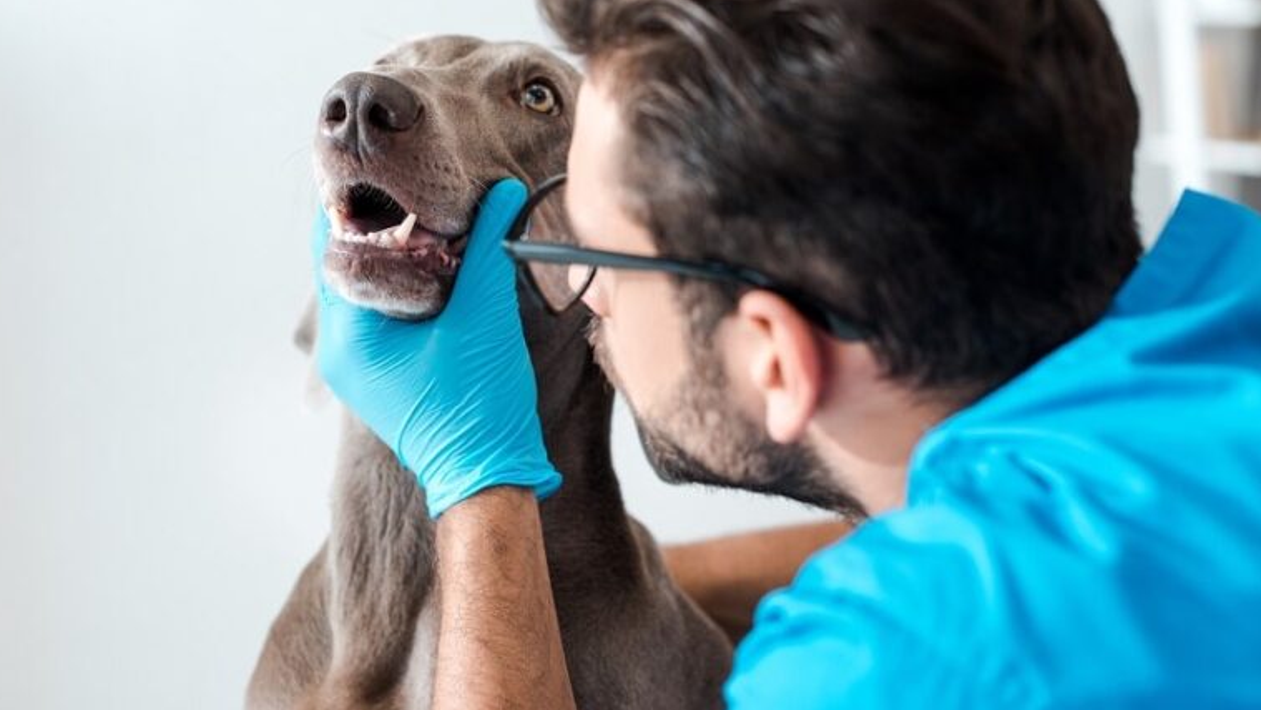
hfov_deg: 39.2
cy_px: 364
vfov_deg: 22.6
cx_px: 626
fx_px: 1772
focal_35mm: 53
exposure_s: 1/200
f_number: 3.5
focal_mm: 50
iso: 250
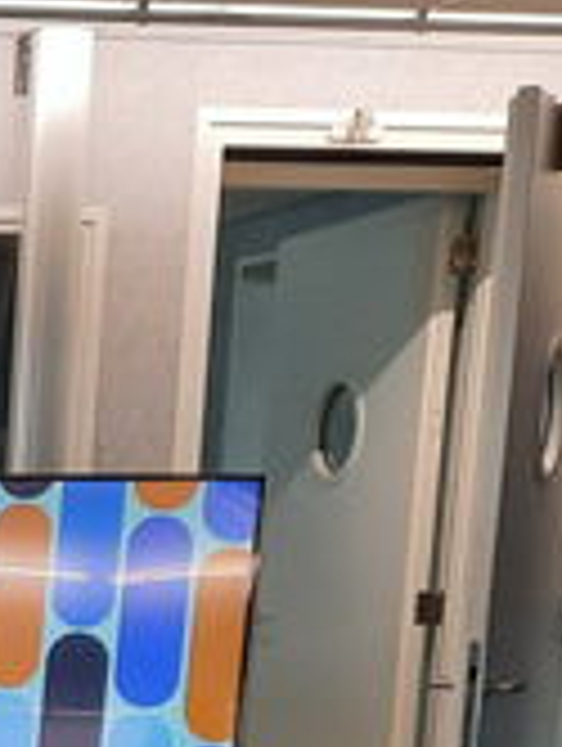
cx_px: -522
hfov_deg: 14.7
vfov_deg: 21.8
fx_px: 1835
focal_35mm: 85
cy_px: 824
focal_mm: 4.6
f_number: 2
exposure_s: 1/50
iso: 250
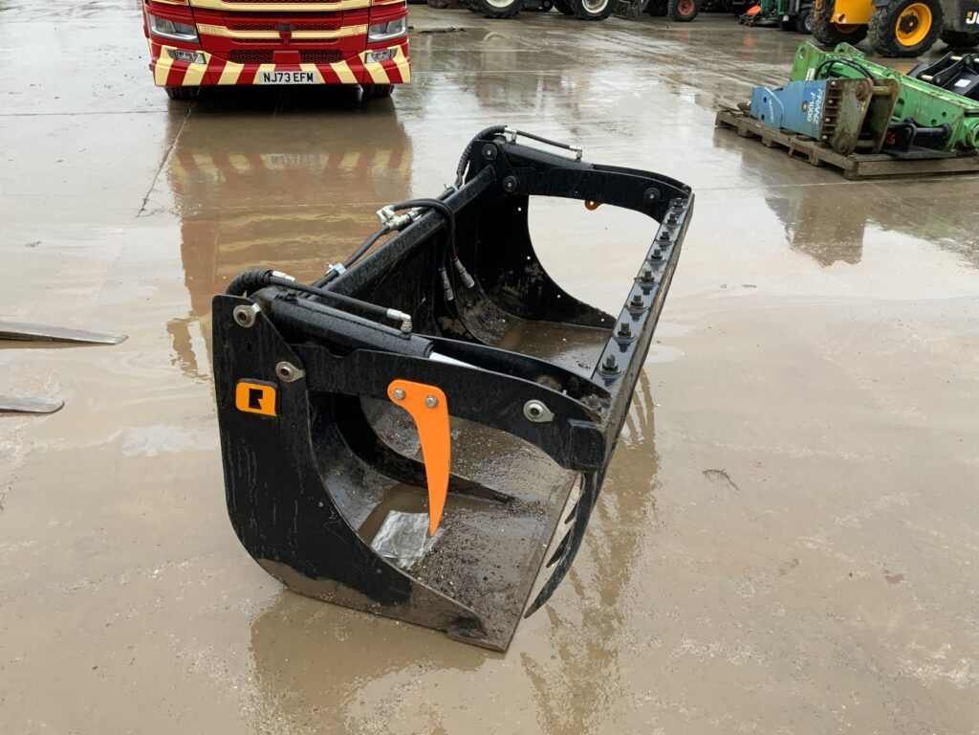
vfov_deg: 48.2
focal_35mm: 29
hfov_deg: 61.7
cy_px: 368
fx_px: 820
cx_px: 490
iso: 50
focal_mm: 3
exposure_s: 1/122
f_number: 1.8
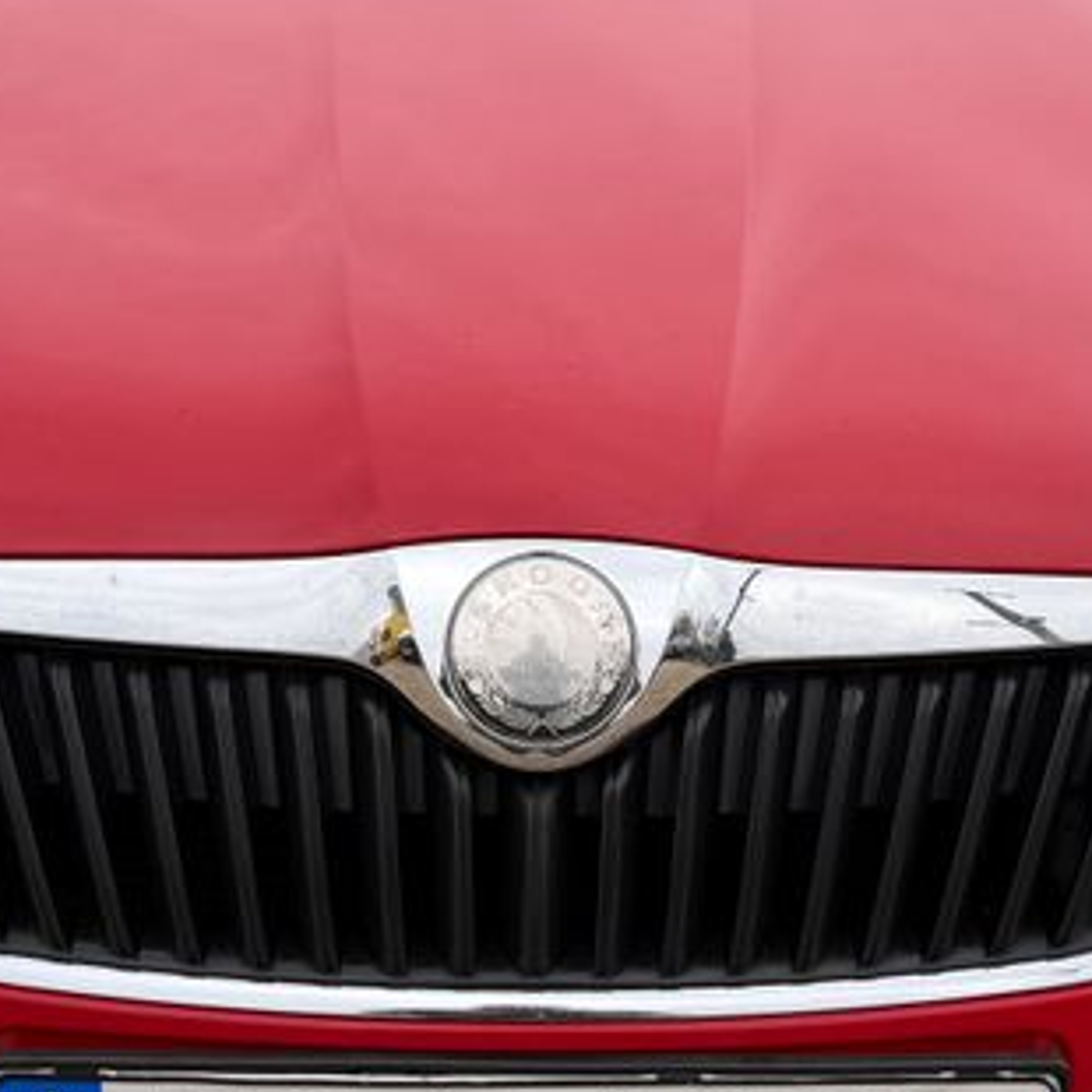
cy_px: 578
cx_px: 623
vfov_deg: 24.7
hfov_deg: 24.6
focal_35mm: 70
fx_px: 2498
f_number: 1.78
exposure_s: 1/1005
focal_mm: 6.76
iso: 80
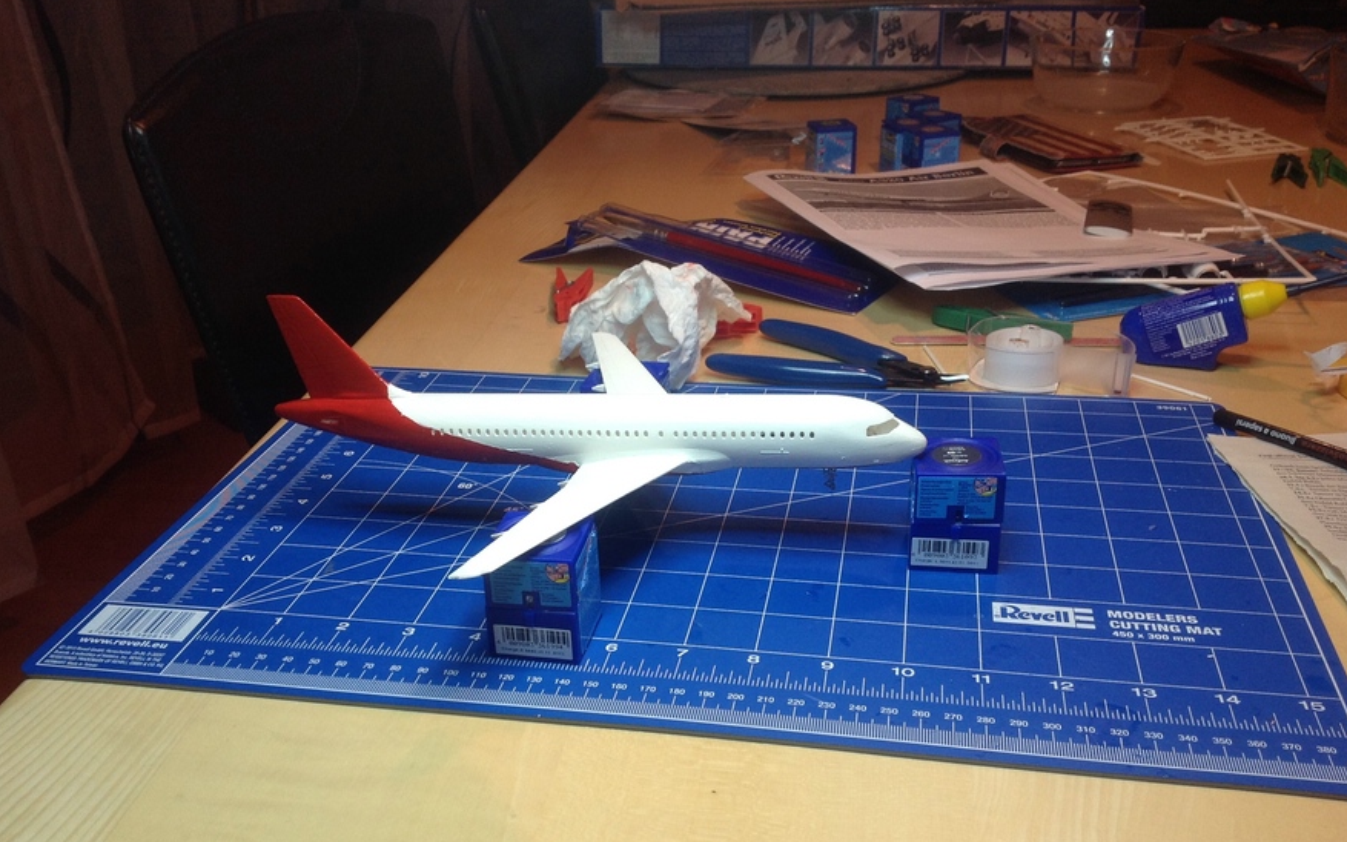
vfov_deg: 33.5
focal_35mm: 38
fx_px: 1395
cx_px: 660
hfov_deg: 51.5
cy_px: 502
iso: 64
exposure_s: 1/25
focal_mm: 4.28
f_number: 2.4
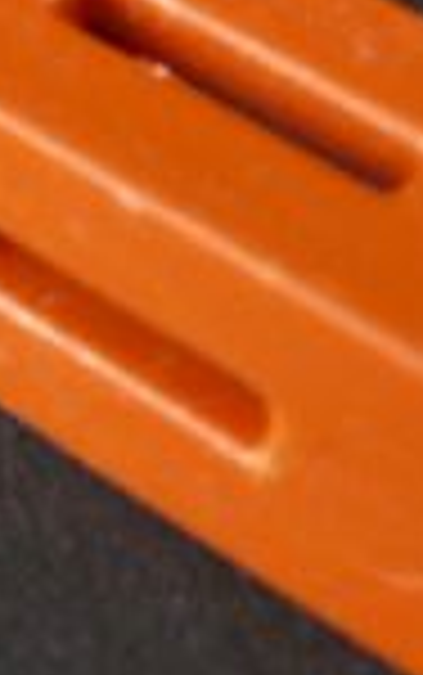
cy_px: -16
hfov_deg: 9.1
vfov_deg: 14.7
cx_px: -256
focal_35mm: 140
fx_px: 2577
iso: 250
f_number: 4
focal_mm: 6
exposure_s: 1/30
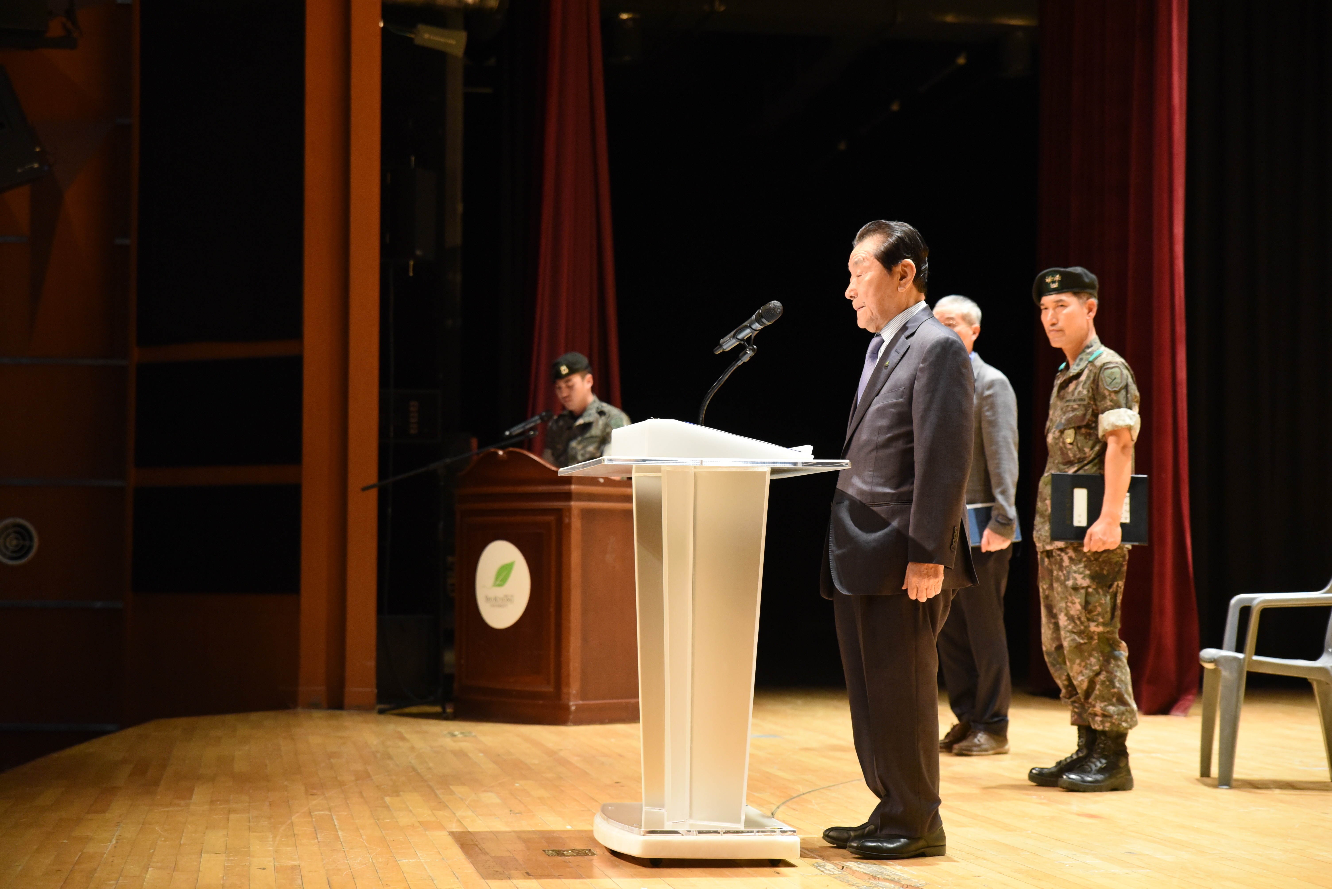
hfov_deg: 28.8
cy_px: 444
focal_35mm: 70
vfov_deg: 19.5
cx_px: 666
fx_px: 2591
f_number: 4
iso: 4000
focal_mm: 70
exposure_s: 1/160
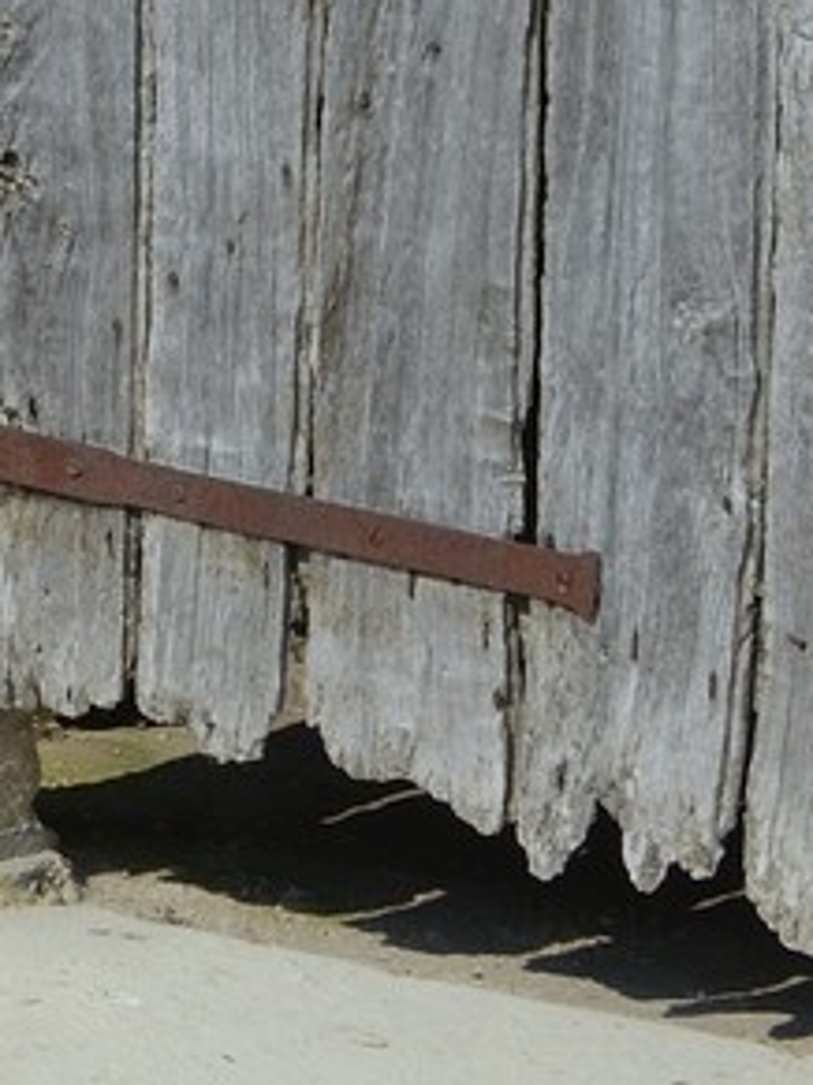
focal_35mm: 201
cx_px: -1939
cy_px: -779
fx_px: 6299
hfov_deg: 6.5
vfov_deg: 9.4
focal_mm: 38
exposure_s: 1/200
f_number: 14
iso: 200
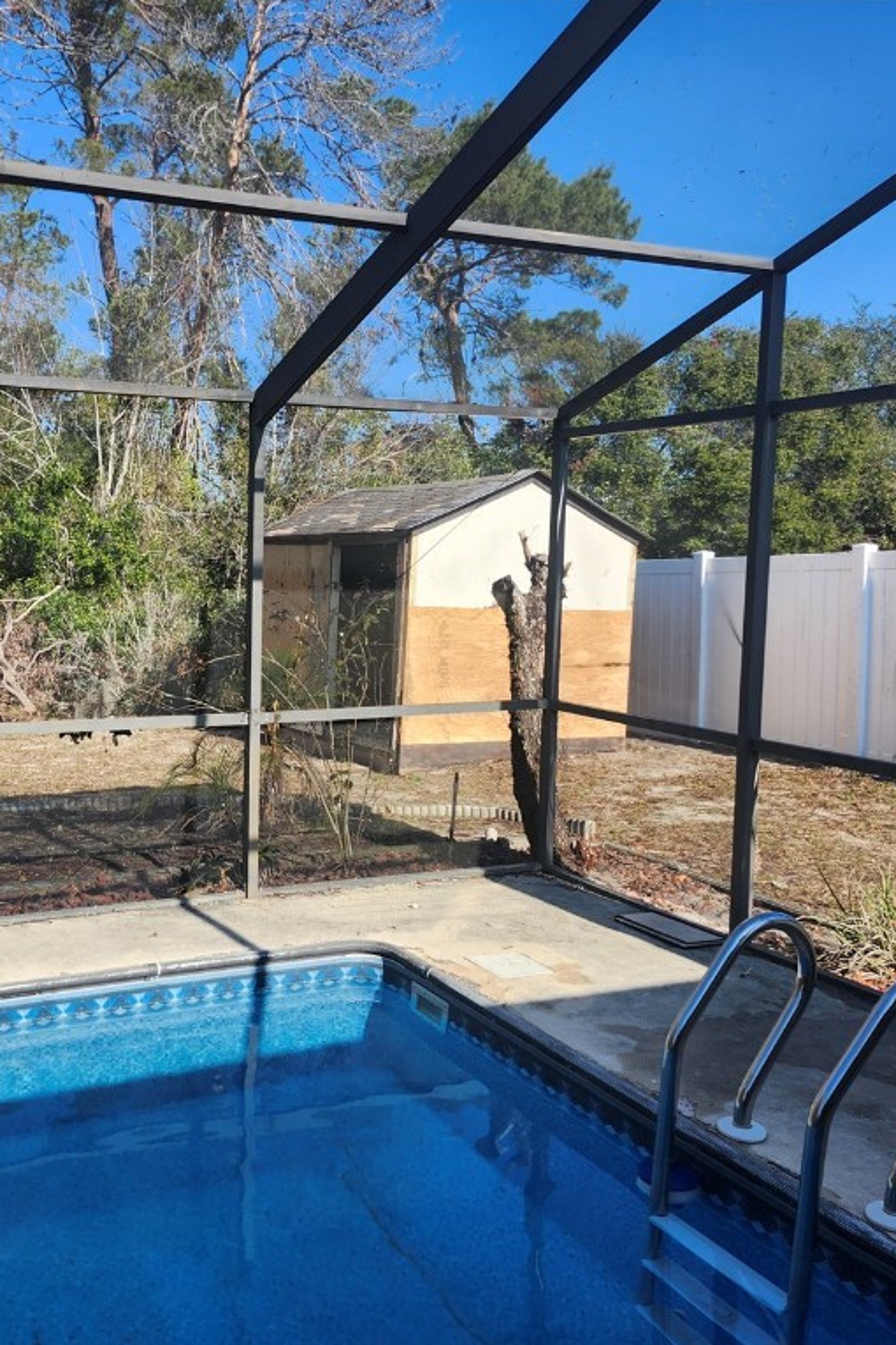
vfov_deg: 58.7
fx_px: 1195
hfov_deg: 40.2
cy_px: 673
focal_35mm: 32
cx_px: 244
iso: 25
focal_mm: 5.54
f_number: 1.8
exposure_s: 1/707
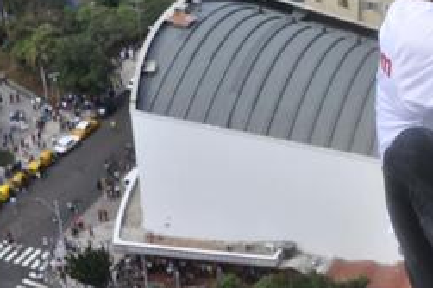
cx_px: 416
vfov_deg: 15.8
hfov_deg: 22.9
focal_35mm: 86
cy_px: 191
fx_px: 1034
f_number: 5.6
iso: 200
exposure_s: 1/1000
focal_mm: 24
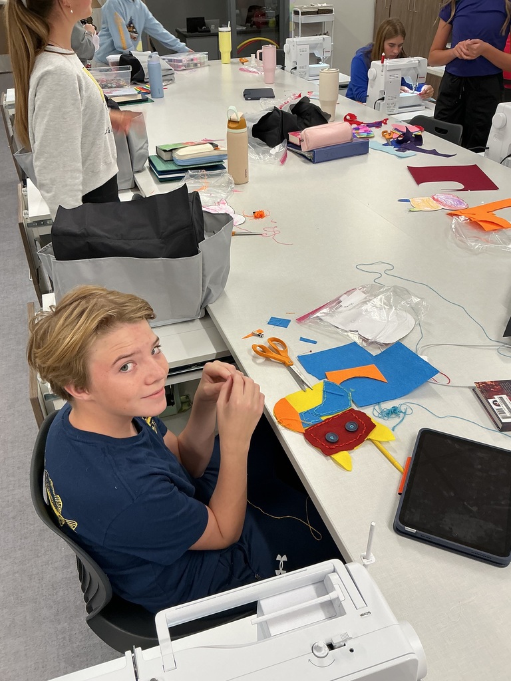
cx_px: 256
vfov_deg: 61.7
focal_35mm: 29
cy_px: 340
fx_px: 571
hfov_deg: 48.2
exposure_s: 1/60
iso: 40
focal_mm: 3
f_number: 1.8
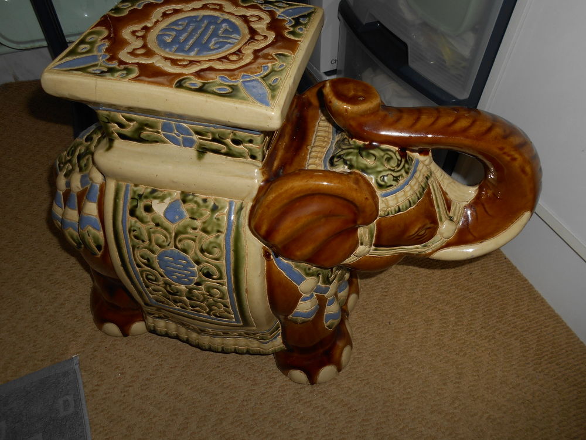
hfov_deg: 67.3
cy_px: 220
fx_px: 440
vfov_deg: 53.1
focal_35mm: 26
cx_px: 293
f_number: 3.2
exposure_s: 1/25
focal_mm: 4.6
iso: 80
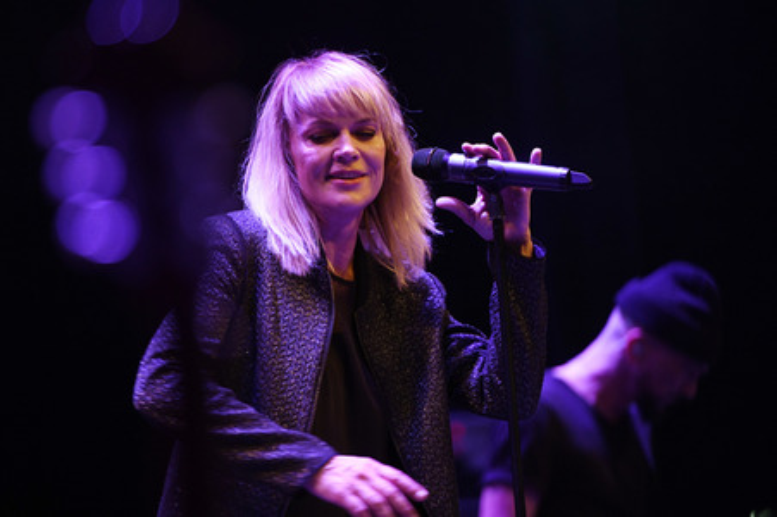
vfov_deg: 6.9
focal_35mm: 200
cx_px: 388
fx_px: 4313
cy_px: 258
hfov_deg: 10.3
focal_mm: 200
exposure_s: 1/250
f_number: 2.8
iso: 2500
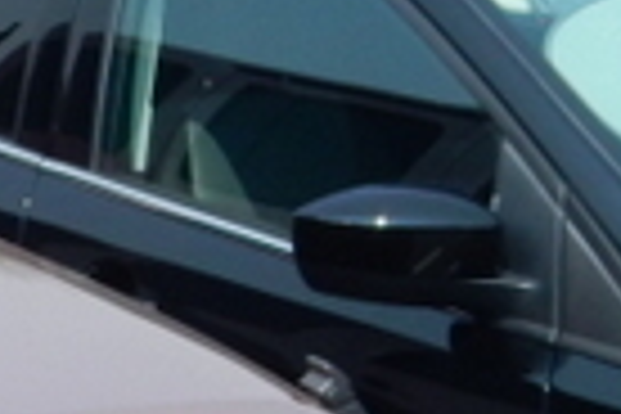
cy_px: 392
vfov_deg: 5.9
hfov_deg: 8.5
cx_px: -500
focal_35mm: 232
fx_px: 4002
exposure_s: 1/640
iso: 125
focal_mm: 5.4
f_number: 4
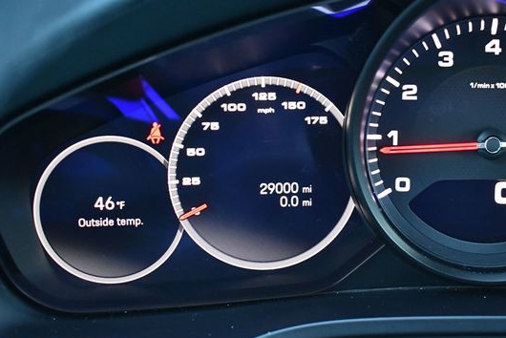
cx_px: 295
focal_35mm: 58
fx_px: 816
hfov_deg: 34.4
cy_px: 174
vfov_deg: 23.4
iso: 2000
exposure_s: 1/125
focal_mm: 24
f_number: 3.8
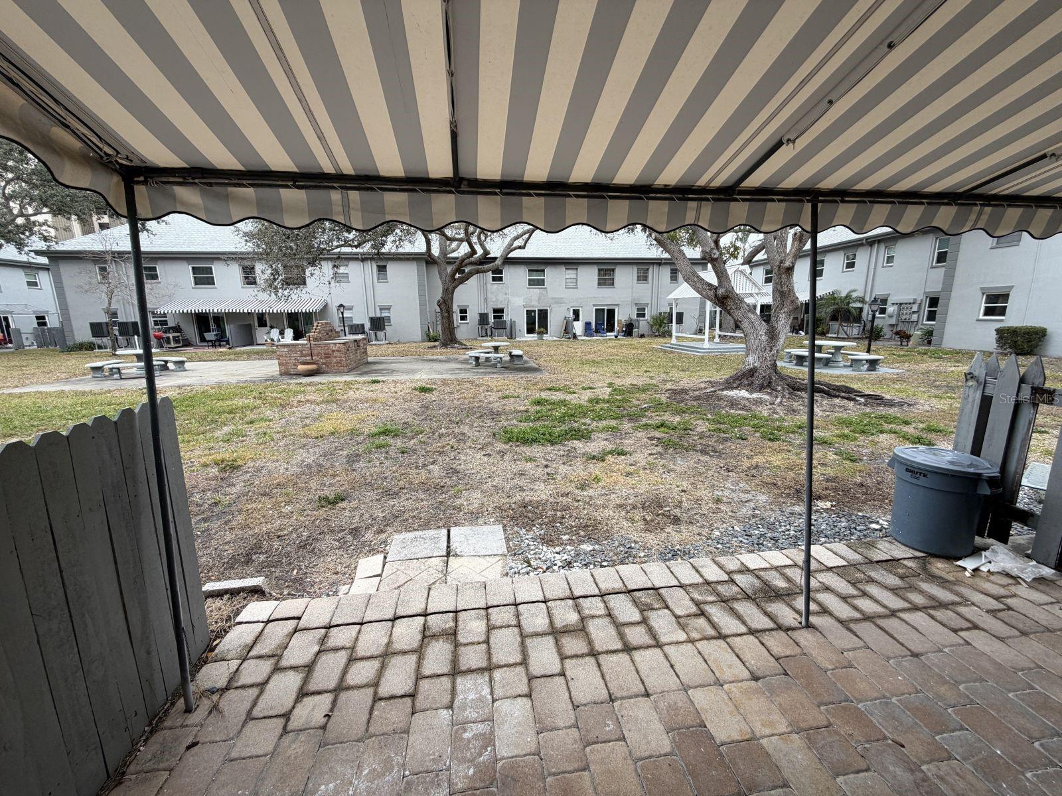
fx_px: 430
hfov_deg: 102.1
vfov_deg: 85.7
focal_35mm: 14
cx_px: 531
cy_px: 398
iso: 40
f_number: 2.2
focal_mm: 2.22
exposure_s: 1/125
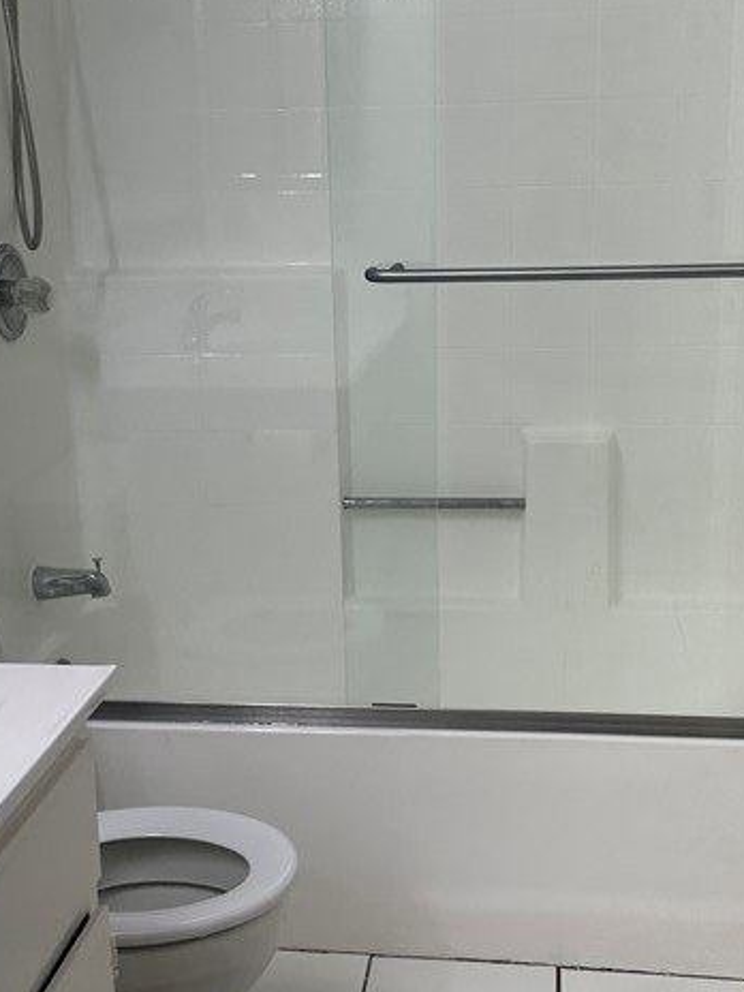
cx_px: 381
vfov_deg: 36.2
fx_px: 1519
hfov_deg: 27.5
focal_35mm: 53
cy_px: 532
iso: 64
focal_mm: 6.86
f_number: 1.78
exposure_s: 1/238
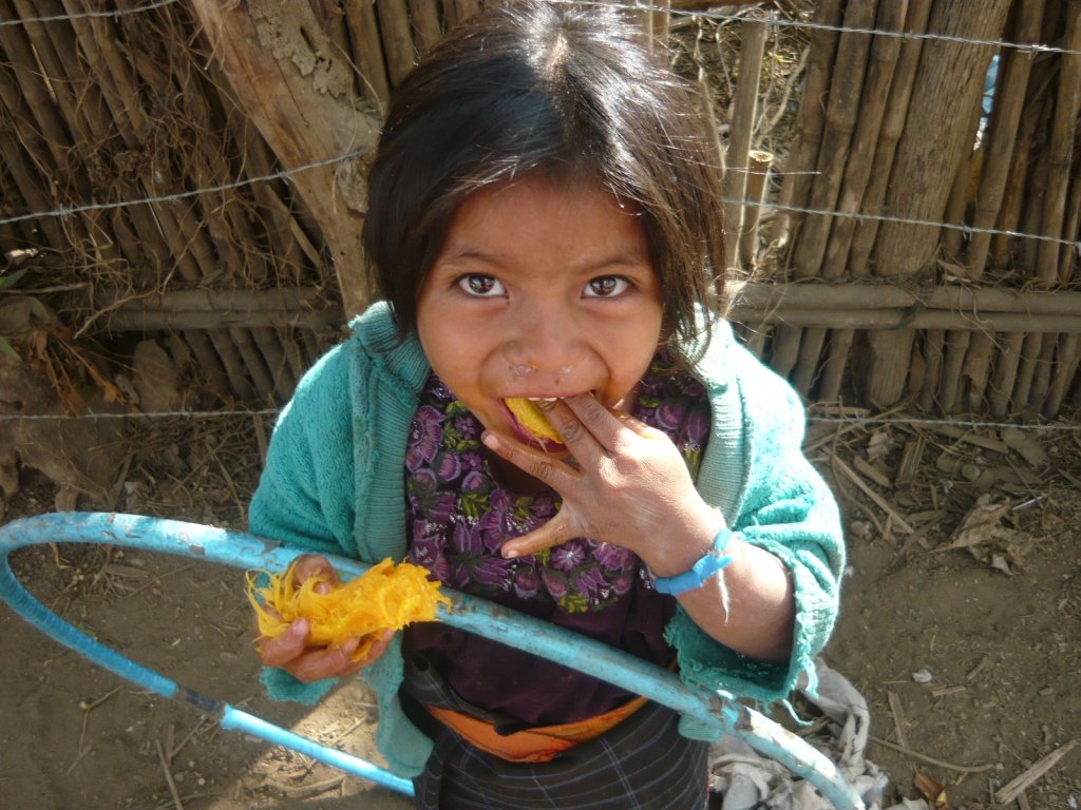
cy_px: 405
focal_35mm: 33
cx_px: 540
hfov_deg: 55.4
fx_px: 1031
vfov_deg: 42.9
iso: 100
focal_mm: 5.5
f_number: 2.8
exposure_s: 1/160
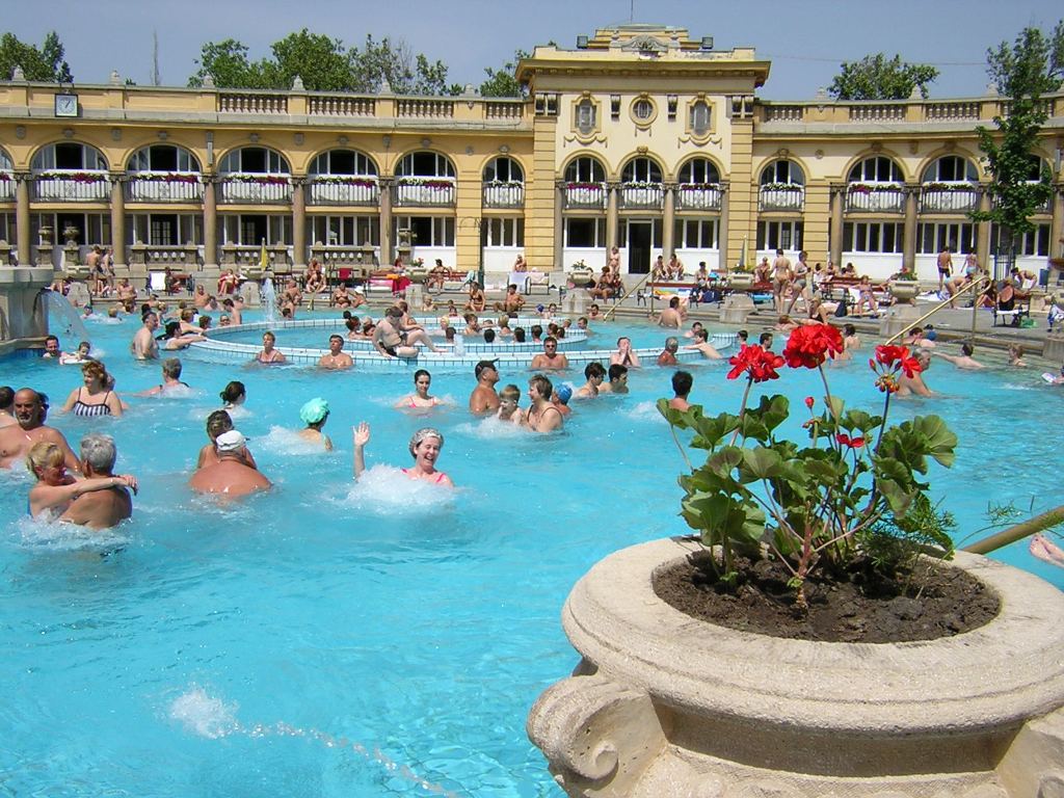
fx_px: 1107
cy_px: 399
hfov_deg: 51.4
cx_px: 532
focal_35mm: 36
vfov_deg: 39.7
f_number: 5.2
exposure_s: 1/514
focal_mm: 4.7
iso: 100
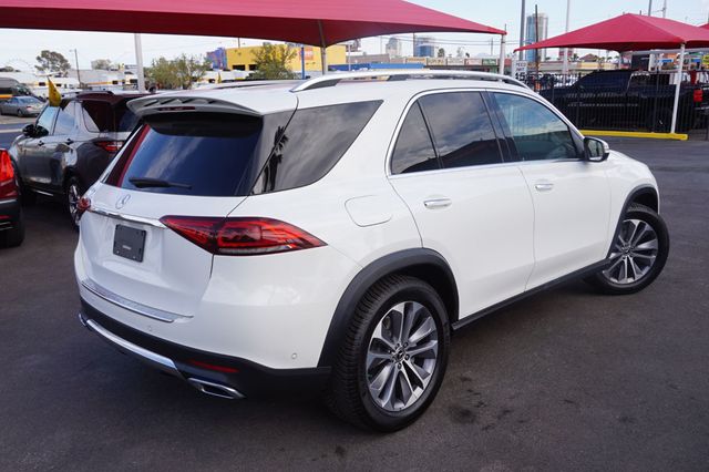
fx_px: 620
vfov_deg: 41.7
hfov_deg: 59.5
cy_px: 236
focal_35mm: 32
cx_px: 354
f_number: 9
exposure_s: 1/100
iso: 100
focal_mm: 21
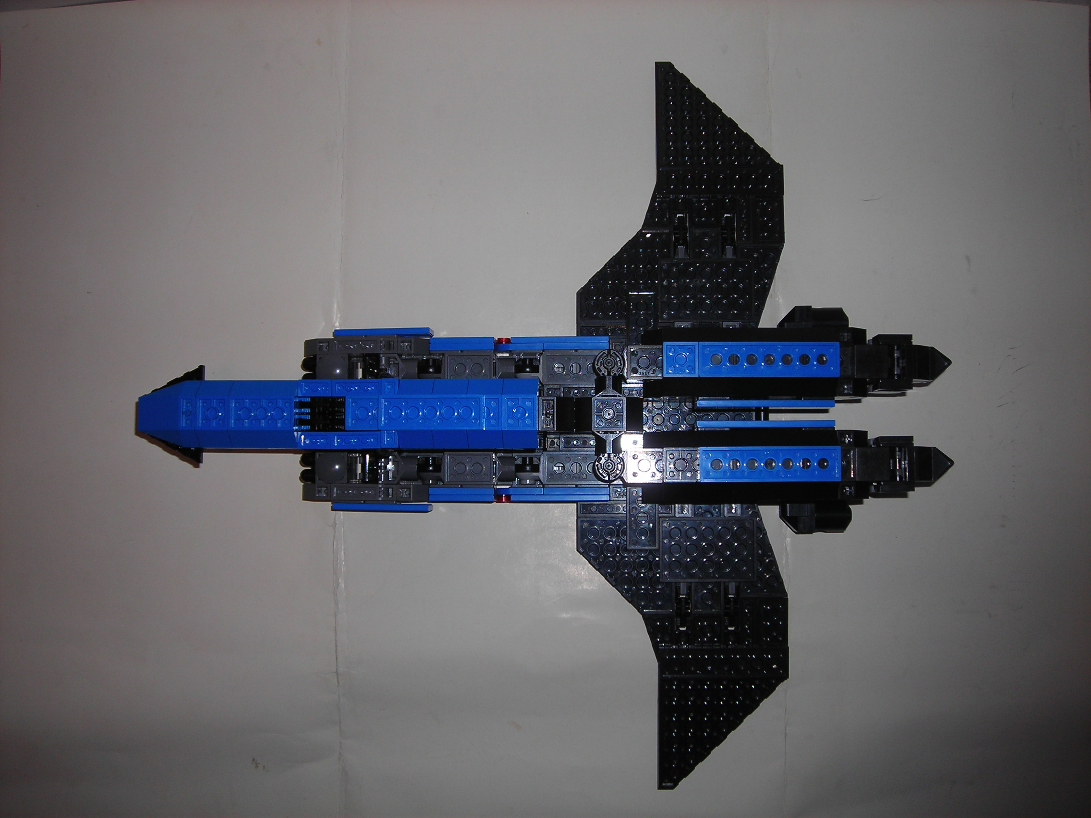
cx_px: 546
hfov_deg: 49.0
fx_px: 1198
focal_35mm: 38
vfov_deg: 37.7
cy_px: 409
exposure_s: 1/60.1
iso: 50
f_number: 3.2
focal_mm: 6.3
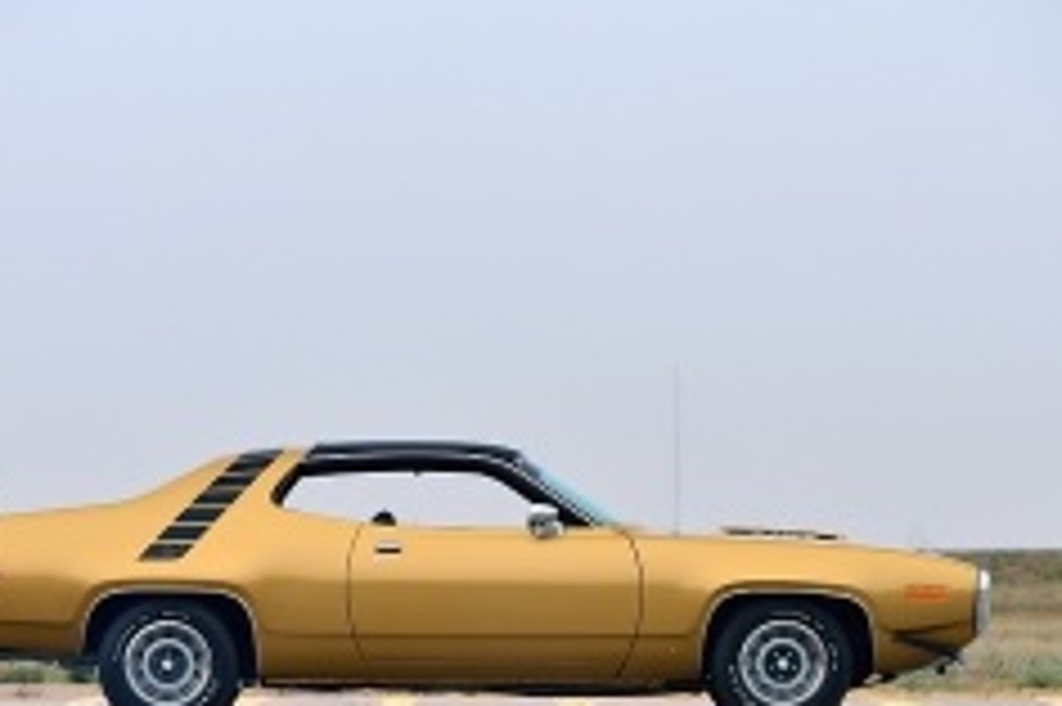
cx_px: 482
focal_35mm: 246
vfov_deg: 5.6
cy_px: 564
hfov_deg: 8.4
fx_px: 7252
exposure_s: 1/320
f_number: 4.5
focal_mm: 145
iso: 200
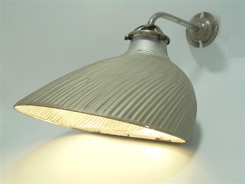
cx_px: 122
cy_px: 92
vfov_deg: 33.6
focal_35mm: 43
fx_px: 304
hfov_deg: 43.9
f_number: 4.5
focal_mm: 7.8
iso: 100
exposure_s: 1/80
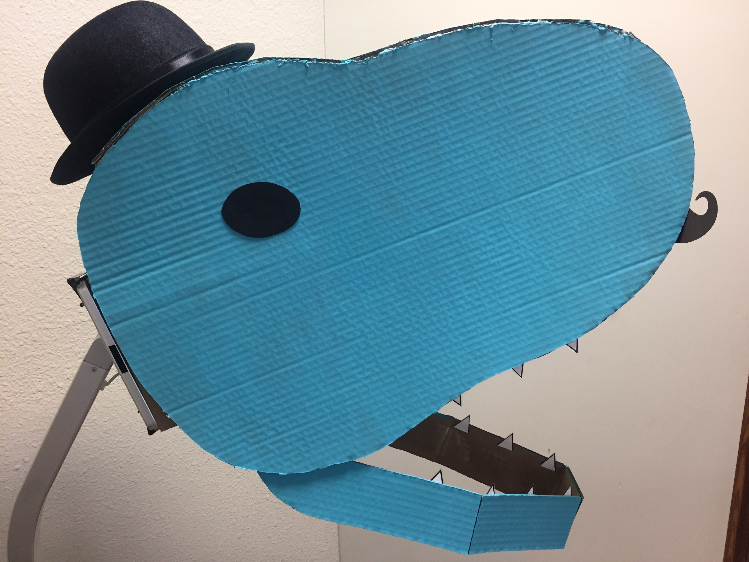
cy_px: 281
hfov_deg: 61.7
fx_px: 627
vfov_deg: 48.2
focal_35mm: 29
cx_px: 374
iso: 125
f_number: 2.2
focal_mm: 4.15
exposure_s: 1/30
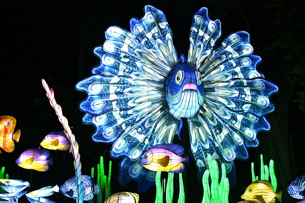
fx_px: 372
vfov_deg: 30.5
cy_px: 102
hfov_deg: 44.5
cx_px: 152
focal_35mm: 44
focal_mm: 44
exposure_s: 1/2000
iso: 8000
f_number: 4
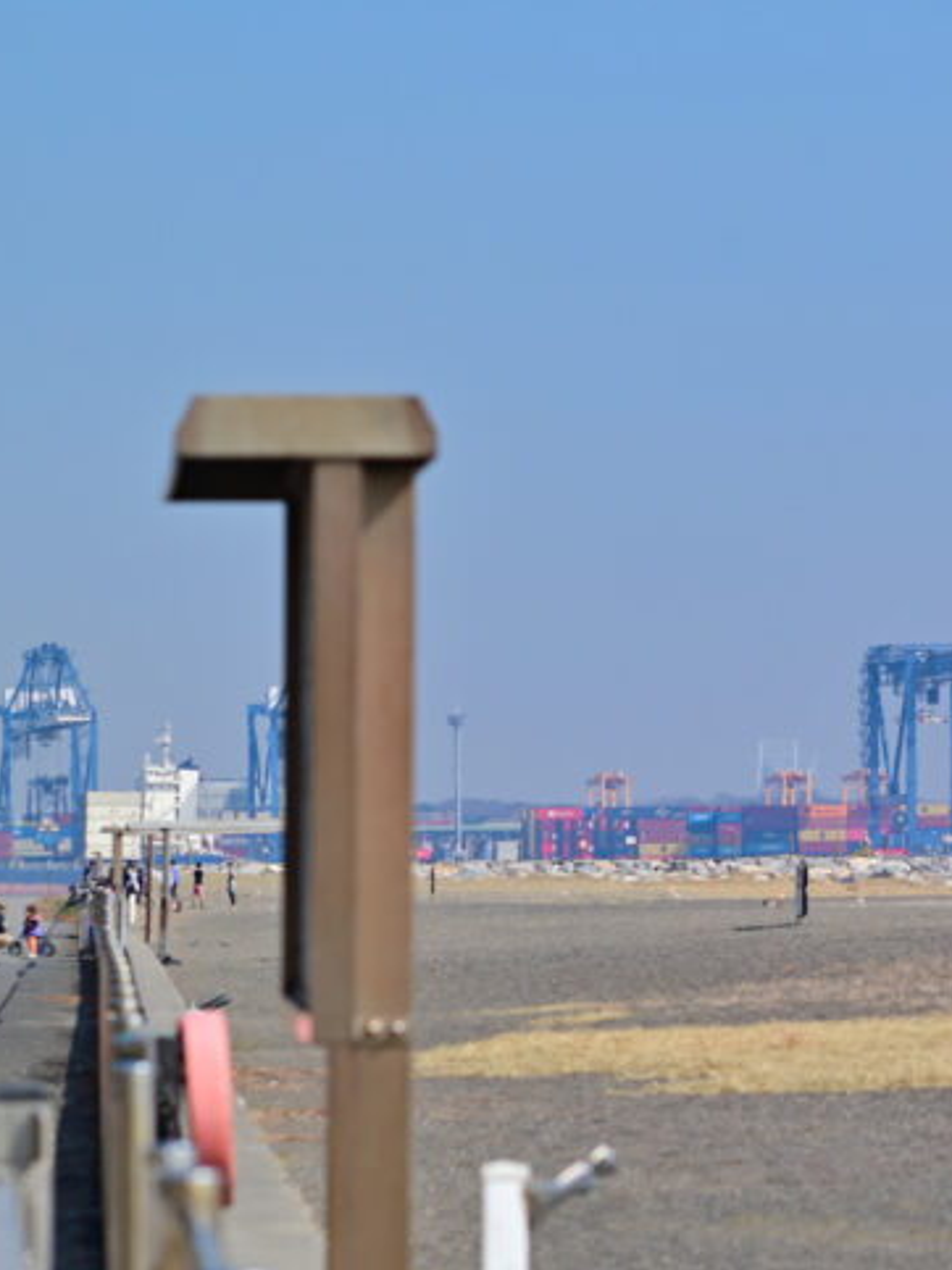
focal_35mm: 214
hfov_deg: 6.9
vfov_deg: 9.2
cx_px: 1204
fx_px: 7851
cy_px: 527
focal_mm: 105
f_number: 2.5
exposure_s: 1/1000
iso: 100
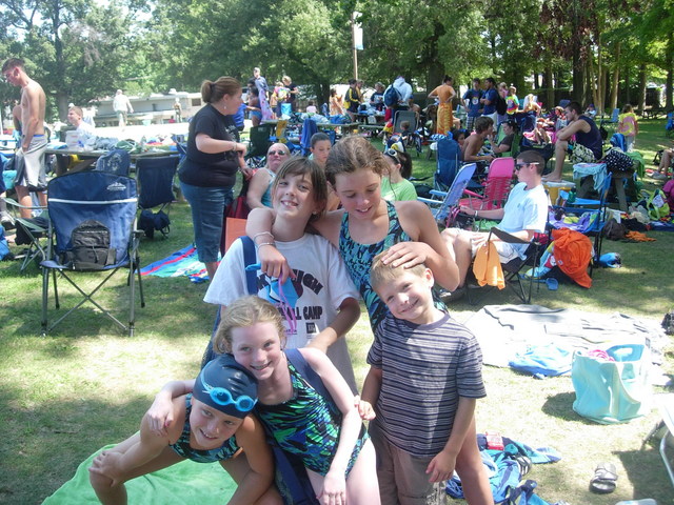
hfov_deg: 49.0
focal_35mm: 38
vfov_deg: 37.7
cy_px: 252
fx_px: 740
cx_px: 337
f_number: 2.8
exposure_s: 1/242
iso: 79
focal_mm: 7.8
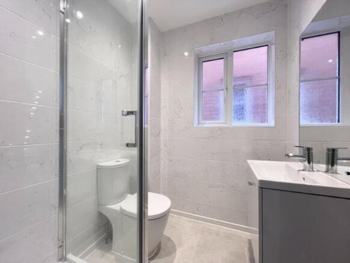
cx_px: 175
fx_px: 131
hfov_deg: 106.2
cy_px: 132
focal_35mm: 13
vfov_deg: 90.0
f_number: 1.8
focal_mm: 1.57
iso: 160
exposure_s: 1/100
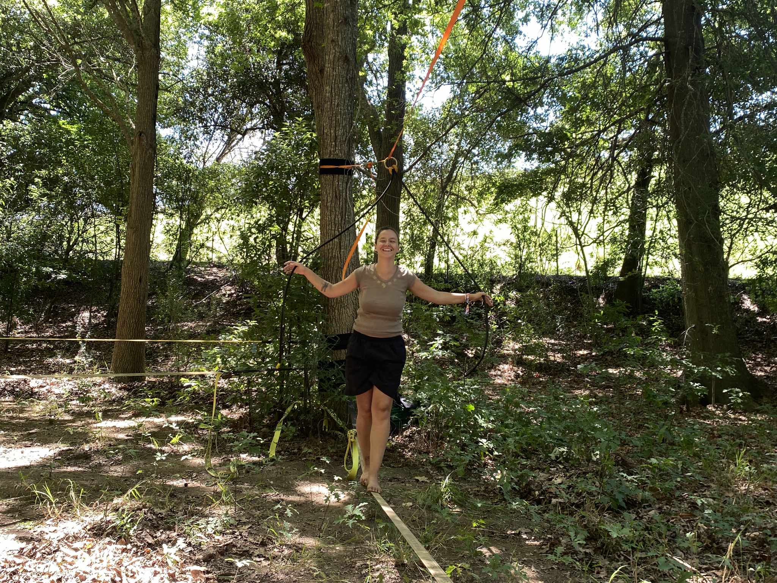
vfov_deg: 53.1
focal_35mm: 26
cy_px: 292
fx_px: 584
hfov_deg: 67.3
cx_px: 388
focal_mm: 4.2
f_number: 1.8
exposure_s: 1/122
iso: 32
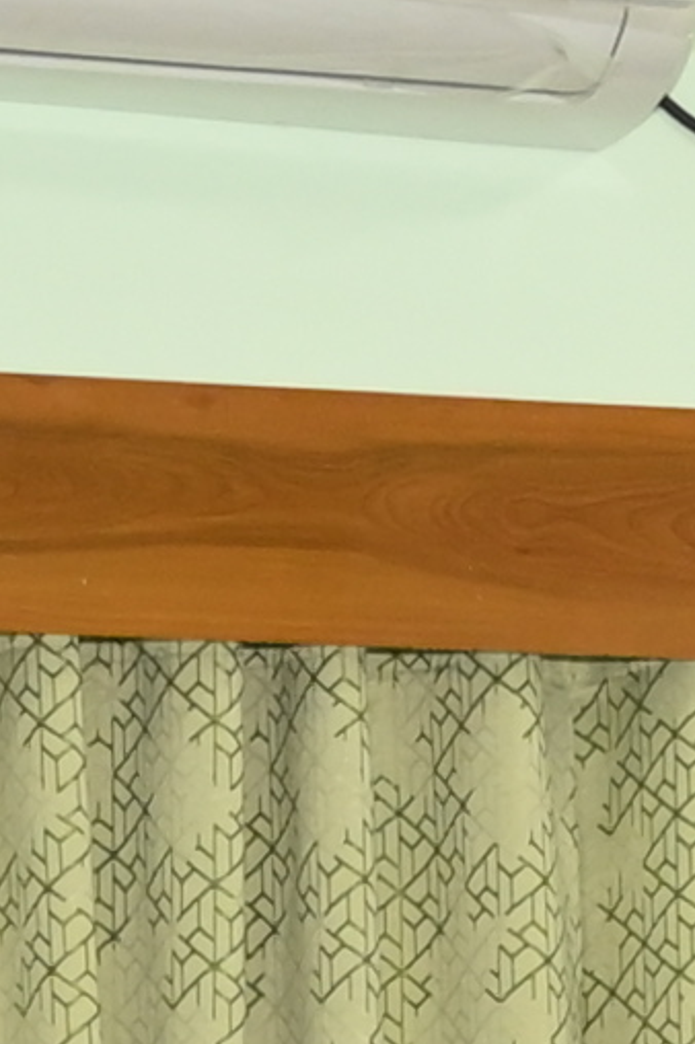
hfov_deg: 4.8
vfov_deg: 6.7
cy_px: 2725
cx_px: 1053
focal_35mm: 286
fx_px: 8293
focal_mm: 24
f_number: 5
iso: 800
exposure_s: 1/160
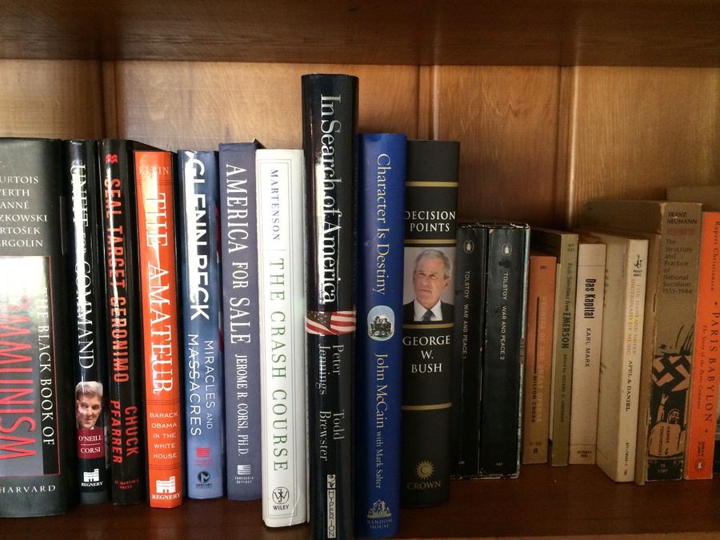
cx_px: 360
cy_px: 270
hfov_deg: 60.0
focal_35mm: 30
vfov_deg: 46.8
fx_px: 624
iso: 250
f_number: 2.2
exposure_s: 1/30
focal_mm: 4.12
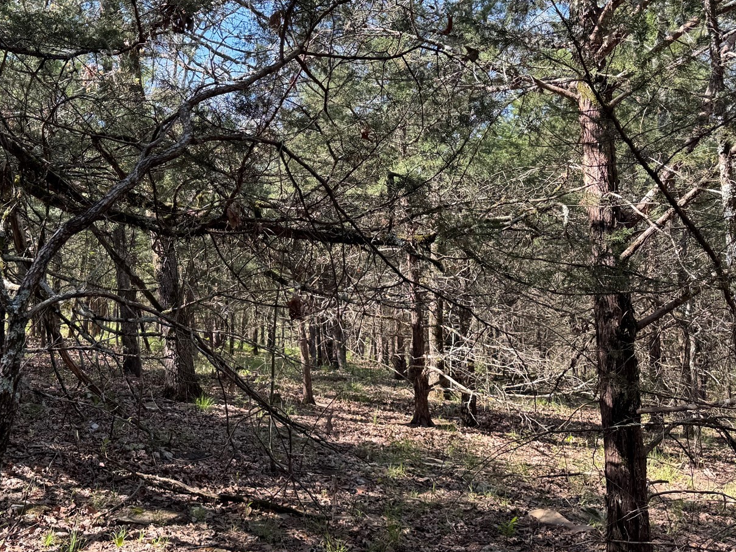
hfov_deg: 48.1
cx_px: 243
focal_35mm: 38
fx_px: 808
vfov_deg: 37.6
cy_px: 228
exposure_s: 1/358
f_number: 1.78
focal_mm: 6.76
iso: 80
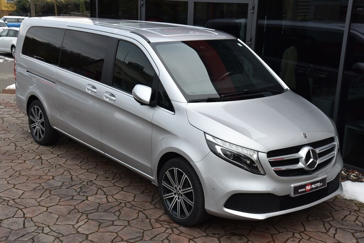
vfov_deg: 27.0
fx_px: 506
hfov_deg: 39.6
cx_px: 182
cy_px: 122
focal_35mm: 50
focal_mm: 50
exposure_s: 1/200
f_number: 7.1
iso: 500
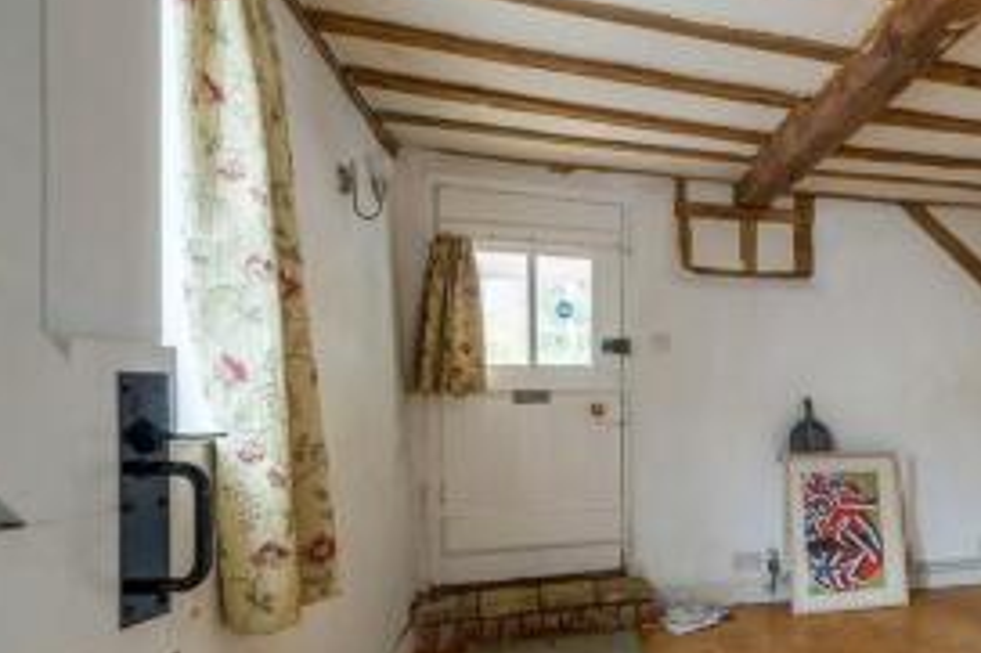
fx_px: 763
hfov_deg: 58.4
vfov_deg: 46.0
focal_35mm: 28
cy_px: 399
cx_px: 837
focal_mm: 10.6
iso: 160
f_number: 7.1
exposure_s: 1/10
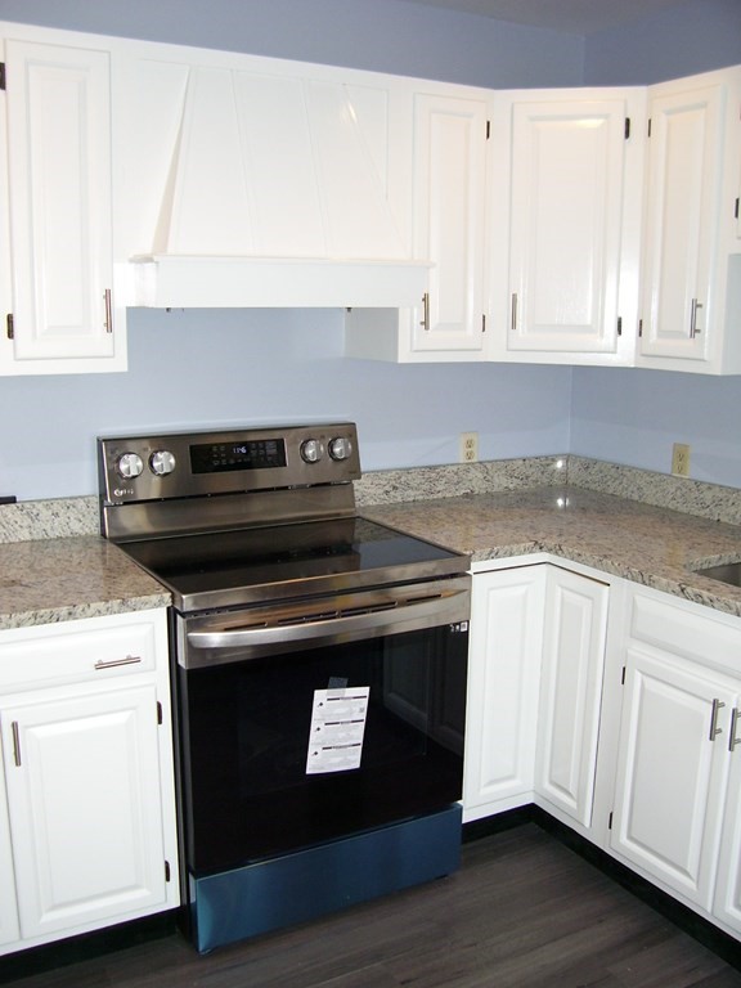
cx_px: 370
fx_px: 970
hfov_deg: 41.8
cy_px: 494
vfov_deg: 54.0
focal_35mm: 34
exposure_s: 1/60
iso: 125
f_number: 2.7
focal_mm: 5.6
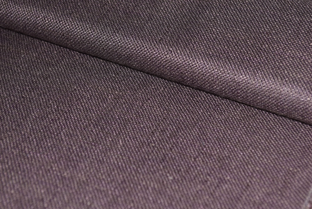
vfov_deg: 16.6
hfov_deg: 24.6
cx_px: 156
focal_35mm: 82
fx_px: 716
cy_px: 104
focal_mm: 55
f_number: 8
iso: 100
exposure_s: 1/160
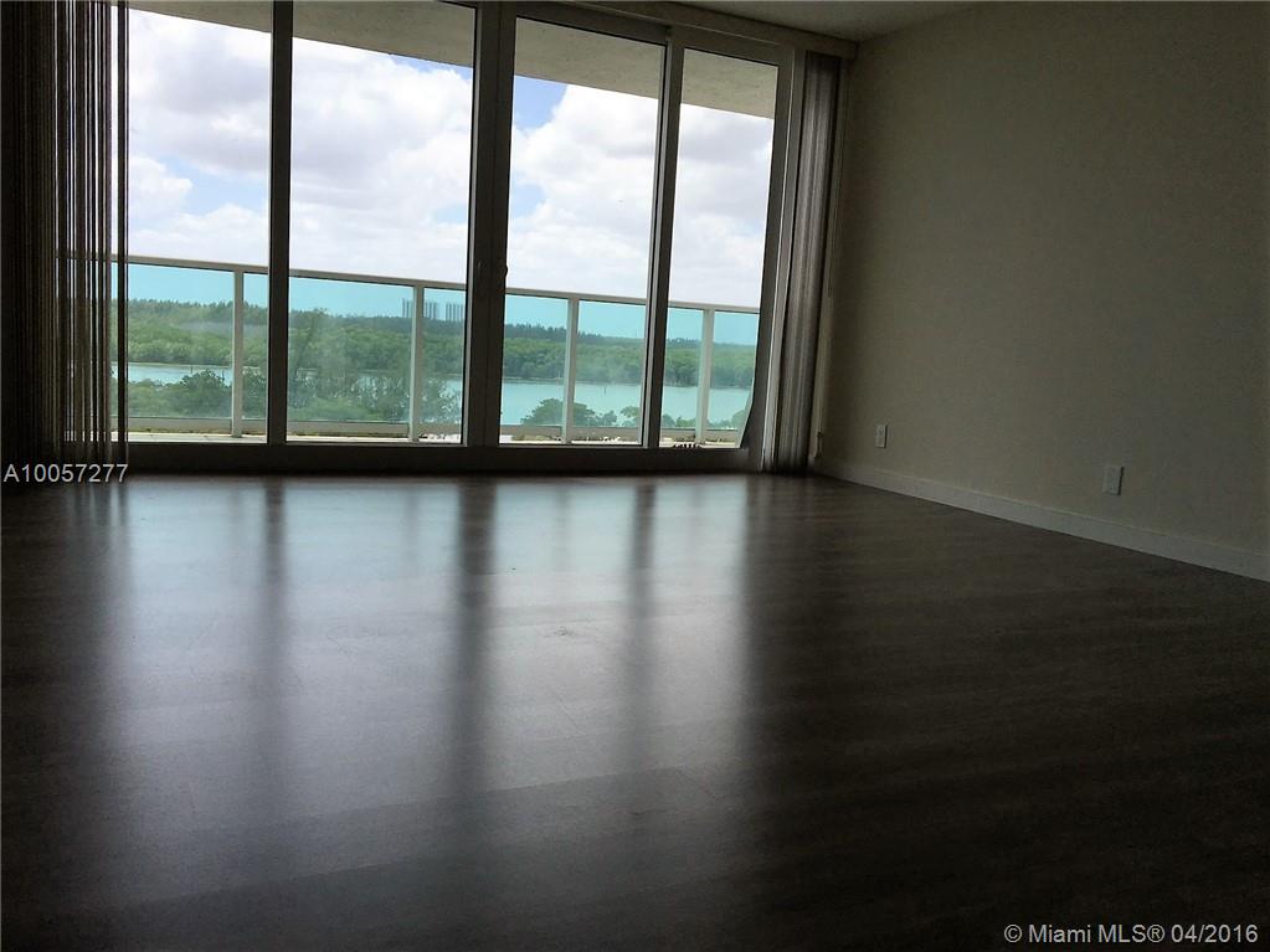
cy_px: 476
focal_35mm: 29
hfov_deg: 61.7
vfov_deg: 48.2
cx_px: 635
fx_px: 1064
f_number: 2.2
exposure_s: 1/605
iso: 25
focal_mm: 4.15
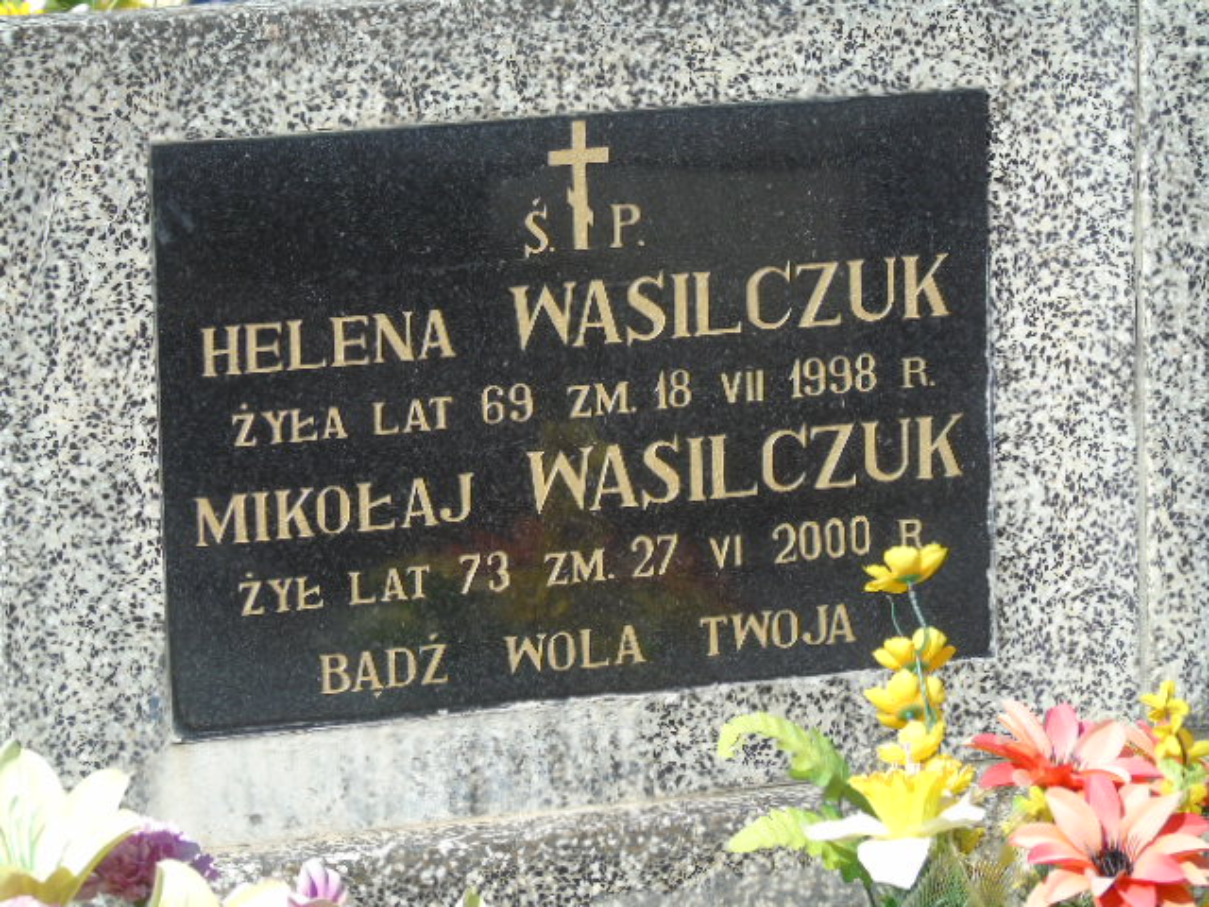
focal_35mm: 186
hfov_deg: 10.6
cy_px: 454
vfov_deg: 8.0
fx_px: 6496
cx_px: 604
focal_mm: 33
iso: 80
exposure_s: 1/320
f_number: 5
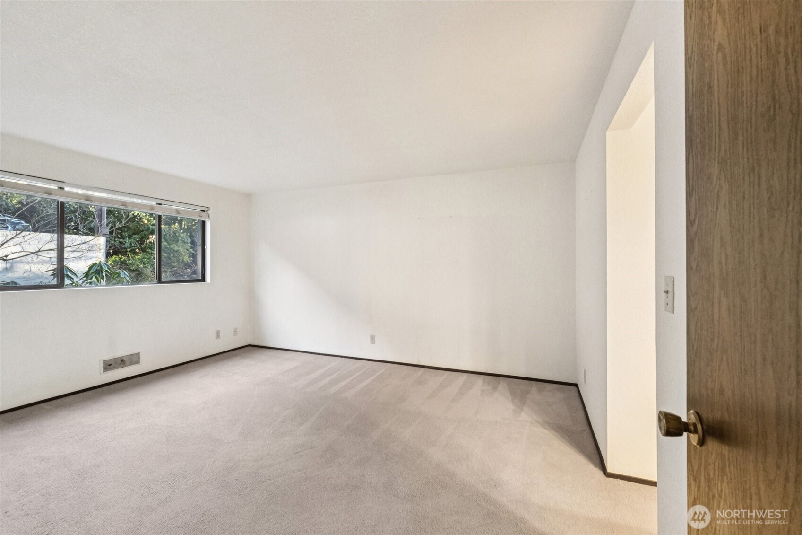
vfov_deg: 77.3
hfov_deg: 100.4
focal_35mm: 15
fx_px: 334
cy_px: 268
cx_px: 401
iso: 4000
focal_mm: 10
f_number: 9
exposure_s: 1/30
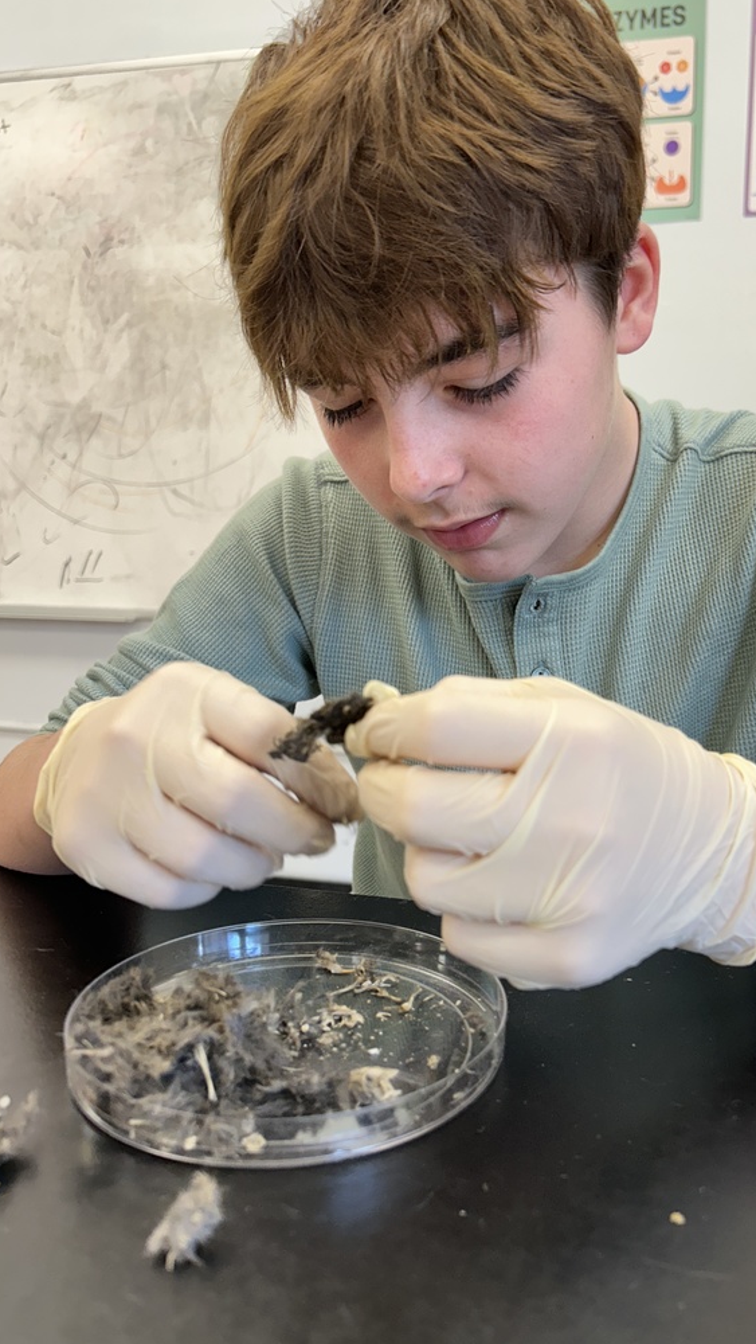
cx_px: 487
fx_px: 1033
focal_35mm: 29
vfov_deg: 66.0
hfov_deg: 39.8
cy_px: 659
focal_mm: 5.7
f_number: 1.5
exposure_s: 1/120
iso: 100
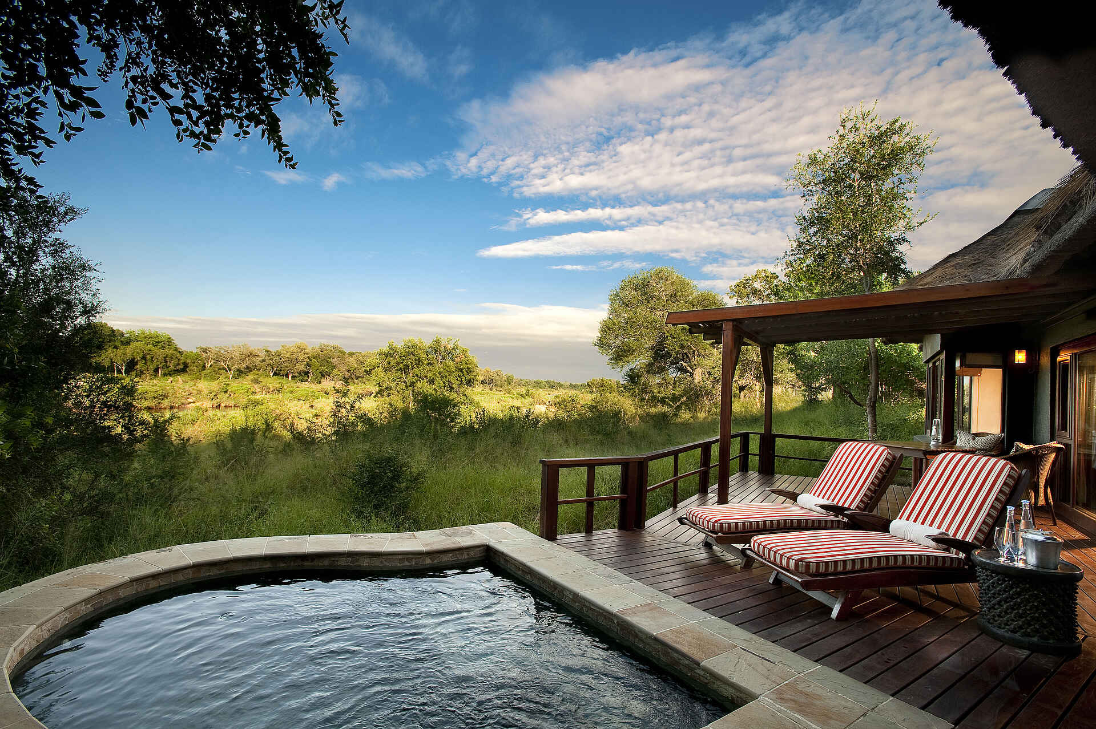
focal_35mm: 17
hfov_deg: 93.3
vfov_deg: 70.4
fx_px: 517
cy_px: 364
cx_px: 548
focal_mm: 17
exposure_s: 1/90
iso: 200
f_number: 9.5
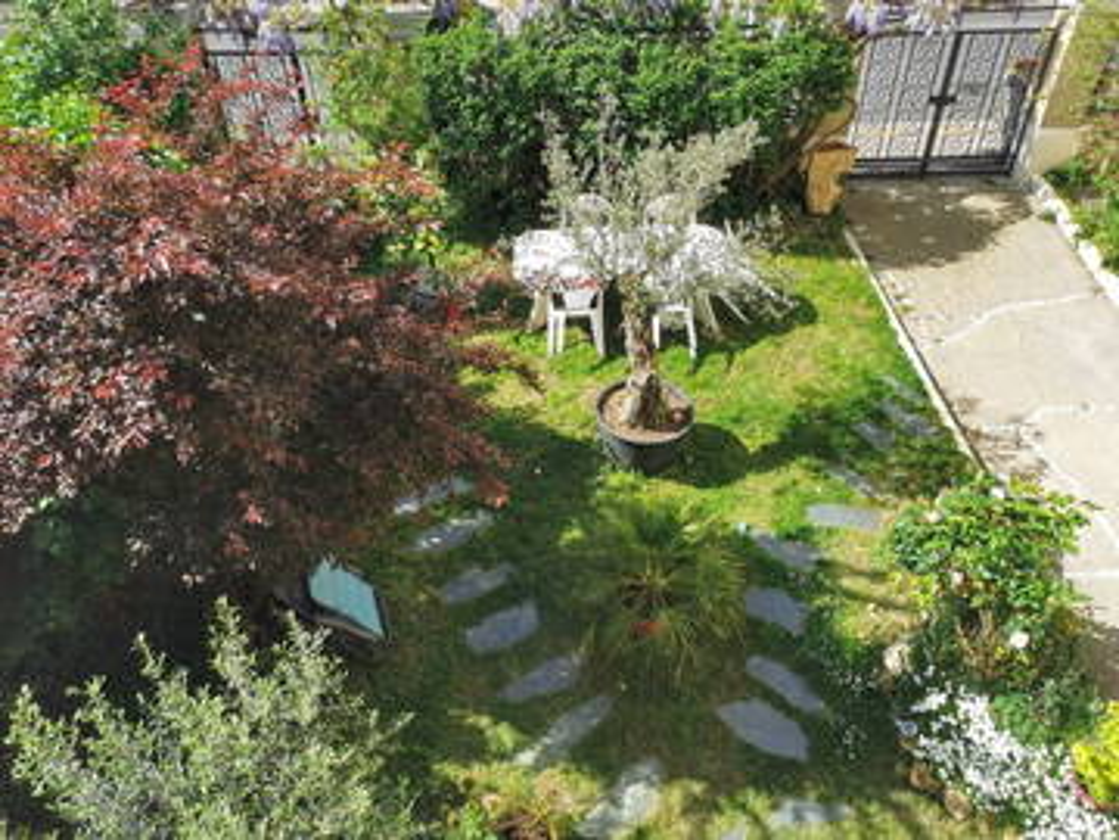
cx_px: 560
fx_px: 905
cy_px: 420
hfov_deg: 63.4
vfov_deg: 49.7
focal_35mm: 28
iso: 50
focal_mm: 5.58
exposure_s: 1/1639
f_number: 1.8
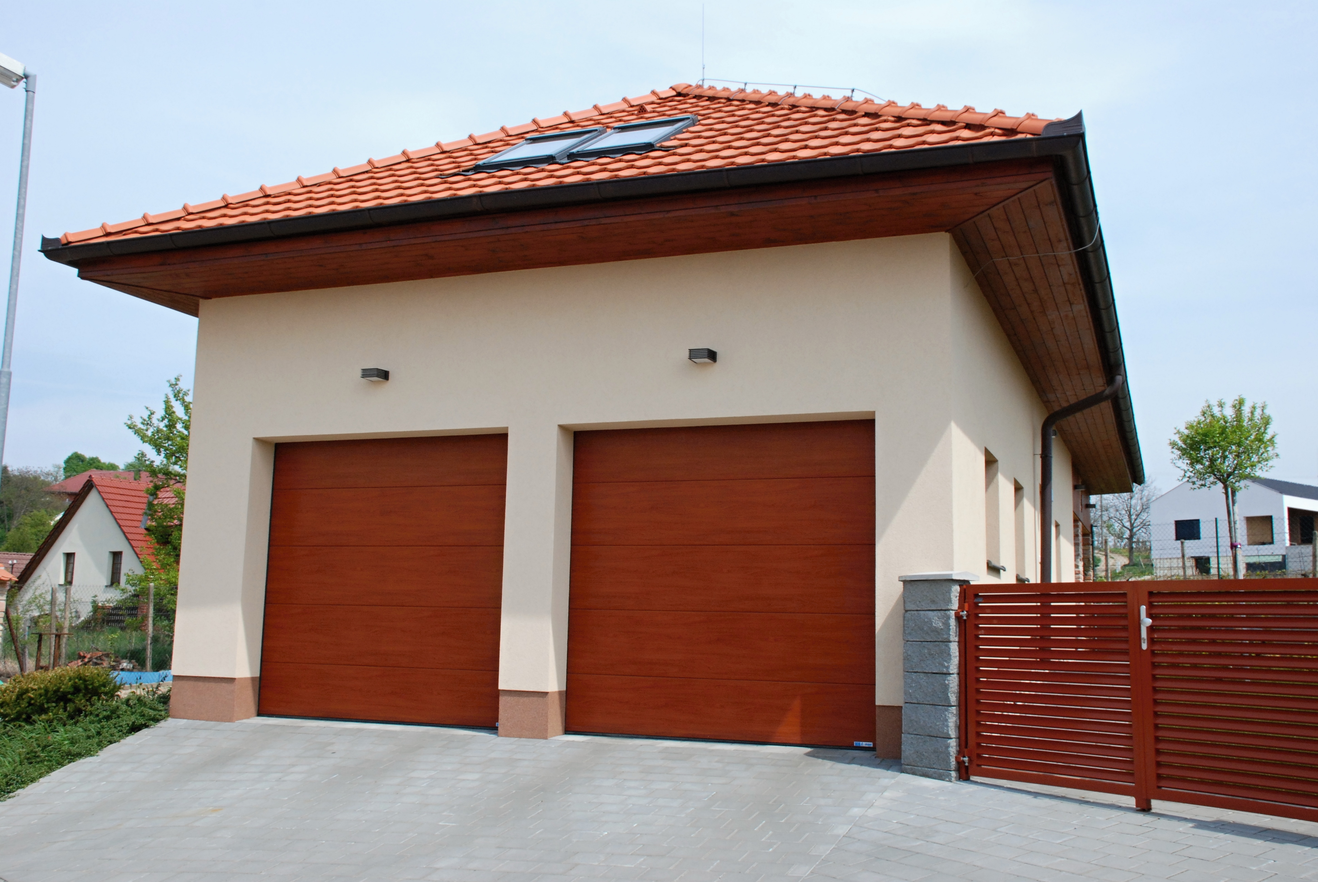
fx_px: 1320
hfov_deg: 53.1
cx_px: 659
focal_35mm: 36
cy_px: 441
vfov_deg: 37.0
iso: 500
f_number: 10
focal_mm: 24
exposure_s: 1/400
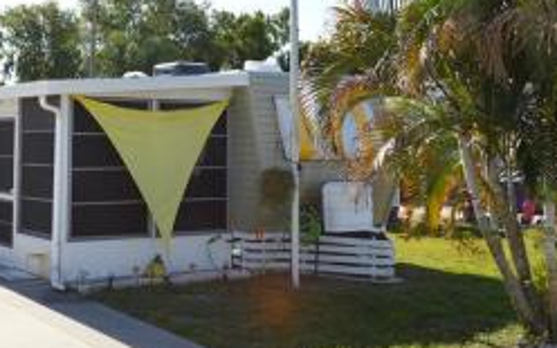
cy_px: 72
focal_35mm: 61
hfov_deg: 32.7
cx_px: 125
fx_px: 926
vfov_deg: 21.0
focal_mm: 22
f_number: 9
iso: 100
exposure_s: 1/200
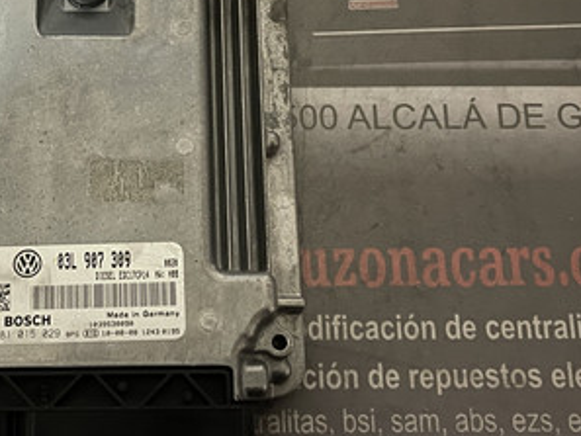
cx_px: 151
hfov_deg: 33.7
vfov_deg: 25.9
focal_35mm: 56
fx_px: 940
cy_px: 127
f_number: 1.6
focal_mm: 5.1
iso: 1000
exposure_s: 1/17
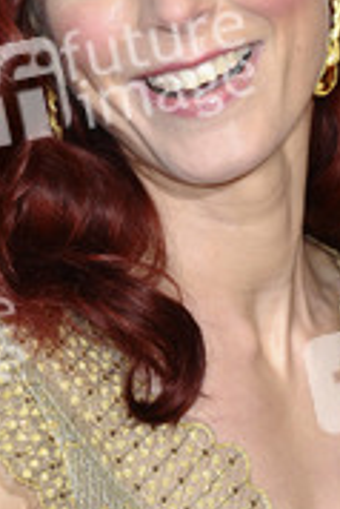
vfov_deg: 3.7
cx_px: 193
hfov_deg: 2.5
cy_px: 223
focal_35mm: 556
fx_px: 7863
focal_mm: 165
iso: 320
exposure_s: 1/200
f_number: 4.5
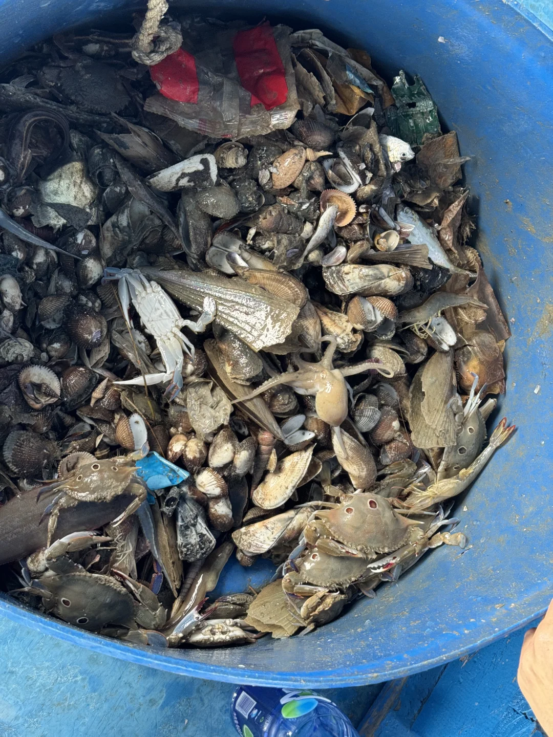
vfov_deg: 39.7
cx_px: 276
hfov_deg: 30.3
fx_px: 1022
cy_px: 368
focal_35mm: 48
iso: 64
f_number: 1.78
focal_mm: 6.76
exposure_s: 1/121
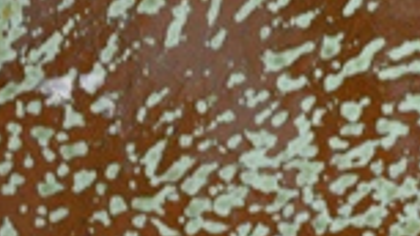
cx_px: 442
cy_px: 63
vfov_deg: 3.6
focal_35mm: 339
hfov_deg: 6.3
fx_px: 3775
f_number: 5.6
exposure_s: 1/60
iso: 640
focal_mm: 55
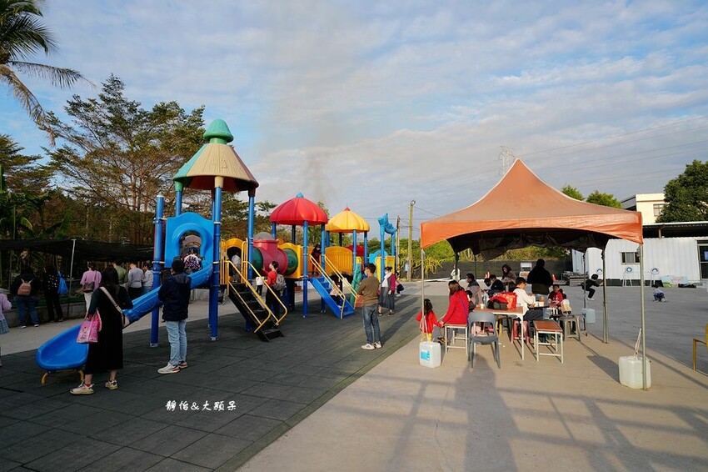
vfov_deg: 64.5
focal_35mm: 19
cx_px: 354
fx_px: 374
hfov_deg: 86.9
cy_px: 236
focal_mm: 19
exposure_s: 1/160
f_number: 6.3
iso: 80
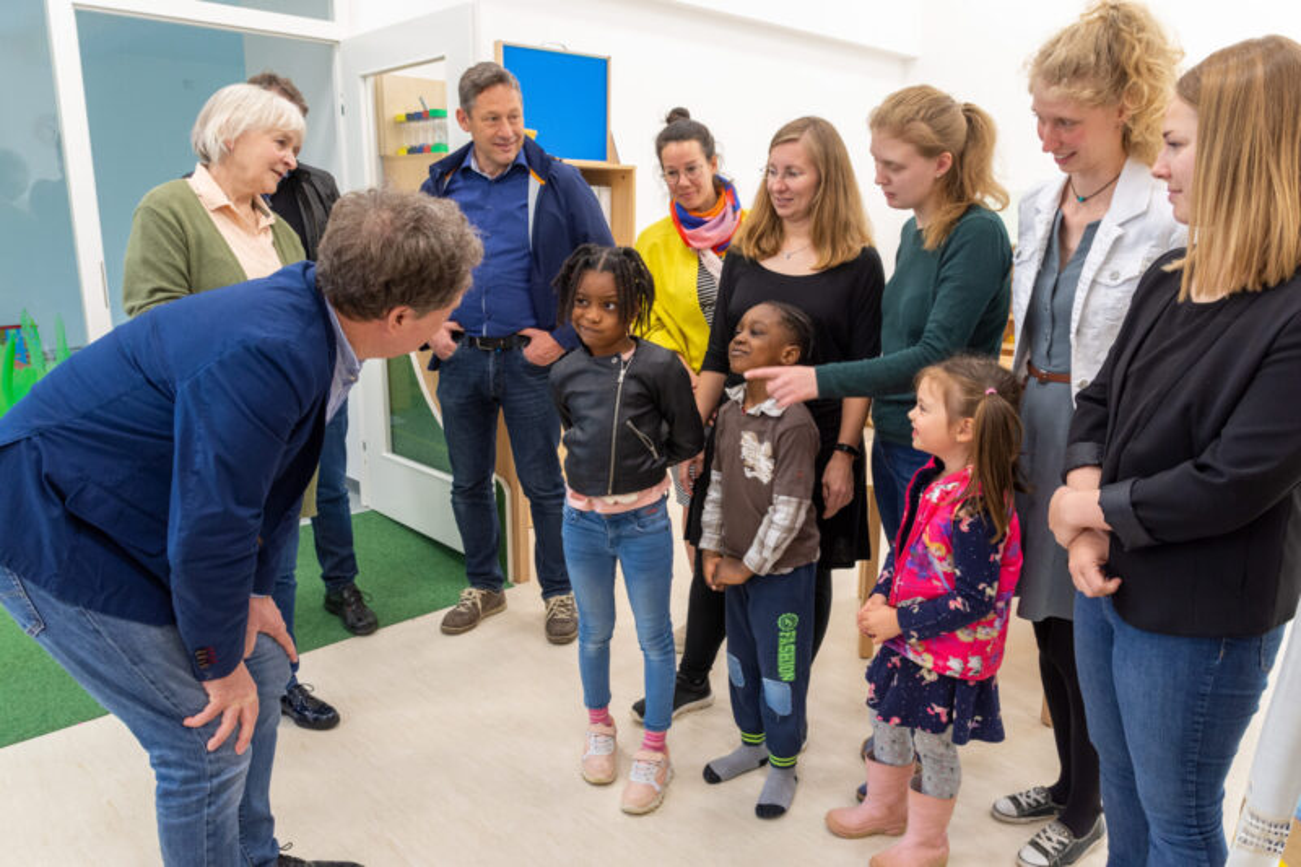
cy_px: 434
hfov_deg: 70.4
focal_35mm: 26
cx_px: 650
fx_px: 921
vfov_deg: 50.4
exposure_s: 1/80
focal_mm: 17
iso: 800
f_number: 4.5
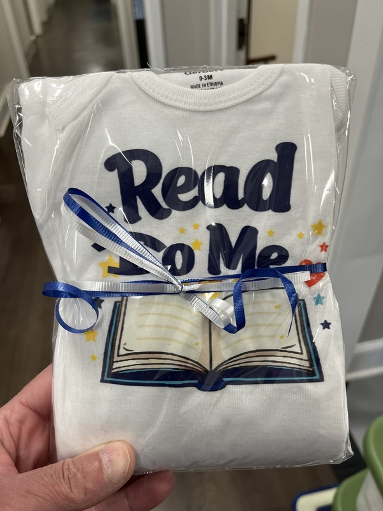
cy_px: 256
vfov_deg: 67.3
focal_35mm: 26
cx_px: 192
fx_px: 384
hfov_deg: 53.1
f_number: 1.6
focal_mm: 5.1
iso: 64
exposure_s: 1/120
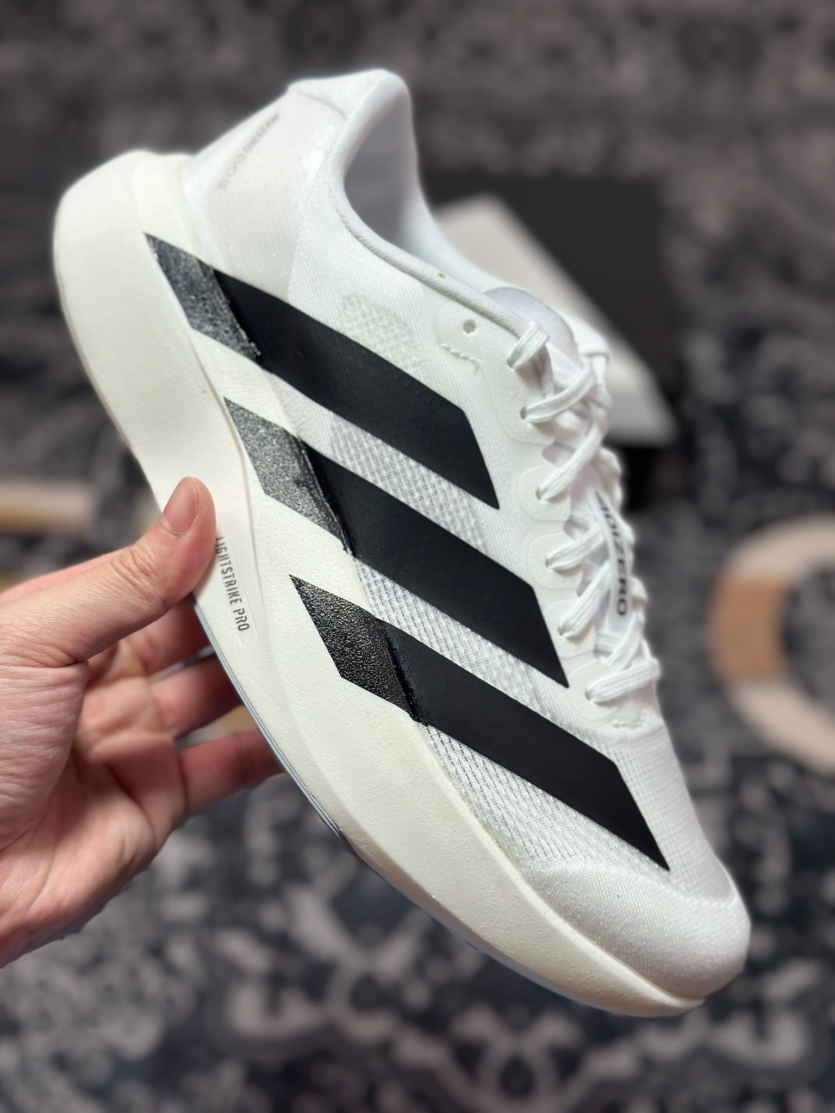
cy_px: 556
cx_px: 418
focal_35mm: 48
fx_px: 1544
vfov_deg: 39.7
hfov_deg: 30.3
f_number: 1.78
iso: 80
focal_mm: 6.86
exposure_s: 1/858
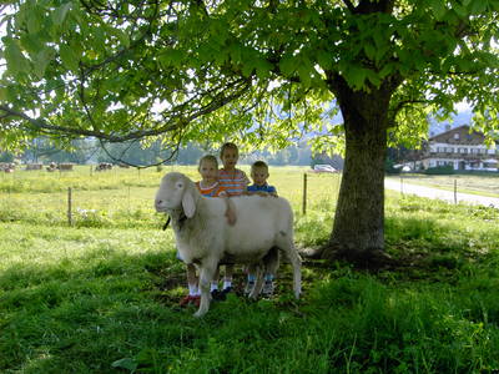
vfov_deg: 40.7
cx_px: 250
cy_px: 187
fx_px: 505
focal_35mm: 35
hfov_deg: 52.6
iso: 100
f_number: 5.6
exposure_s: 1/125
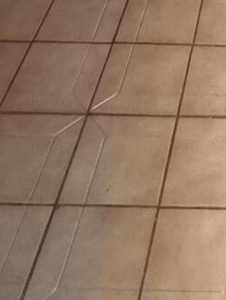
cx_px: 327
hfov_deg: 16.6
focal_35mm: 82
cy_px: -396
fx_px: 713
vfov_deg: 15.3
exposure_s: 1/60
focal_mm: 2.22
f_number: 2.2
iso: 500
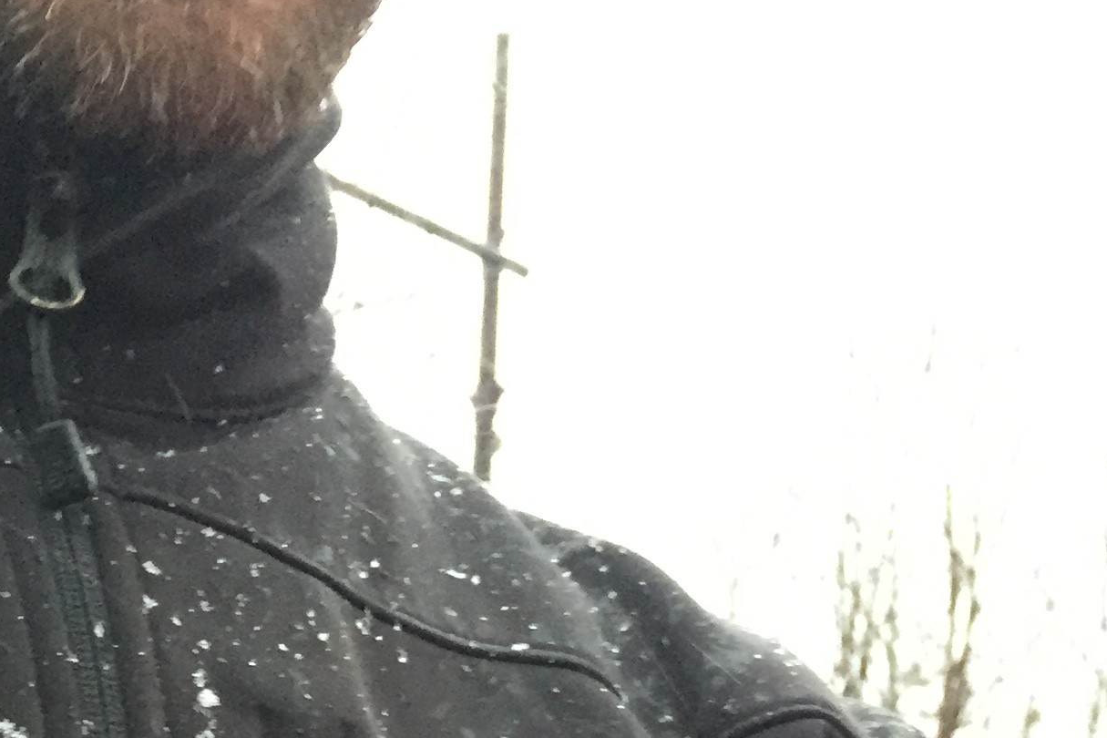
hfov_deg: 24.4
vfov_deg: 14.4
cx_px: 135
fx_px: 2491
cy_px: 1409
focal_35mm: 81
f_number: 2.2
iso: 200
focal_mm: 4.15
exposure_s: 1/30
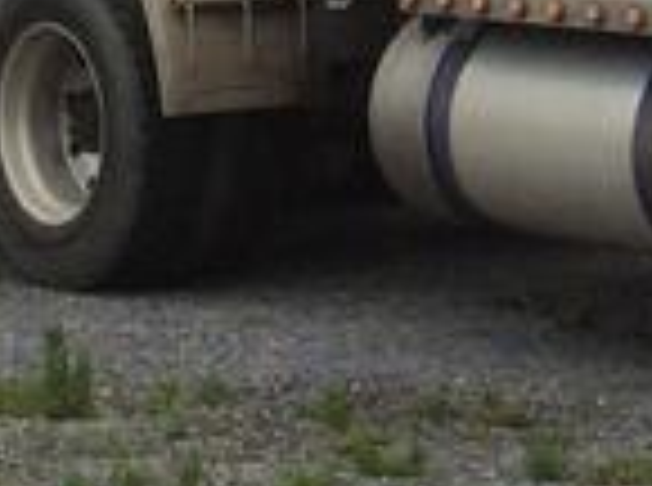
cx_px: 346
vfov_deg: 6.4
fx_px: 4246
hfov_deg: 8.8
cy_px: -394
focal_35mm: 226
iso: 32
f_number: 2.4
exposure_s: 1/1192
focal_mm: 3.3
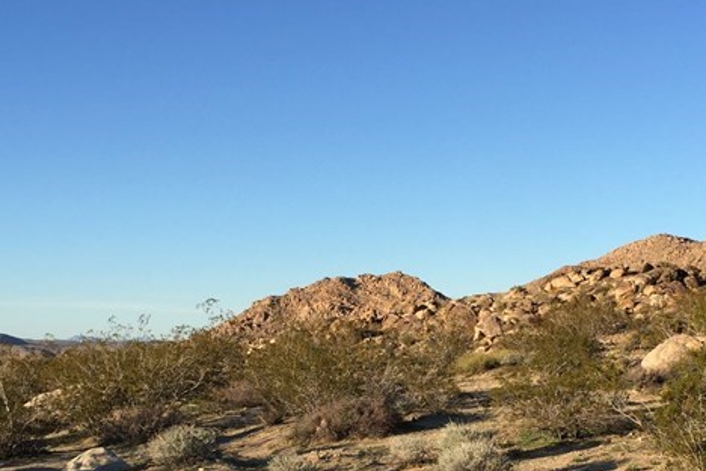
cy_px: 426
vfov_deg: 20.2
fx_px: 1294
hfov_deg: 30.2
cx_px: 483
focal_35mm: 66
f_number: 2.2
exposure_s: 1/1068
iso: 32
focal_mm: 4.15
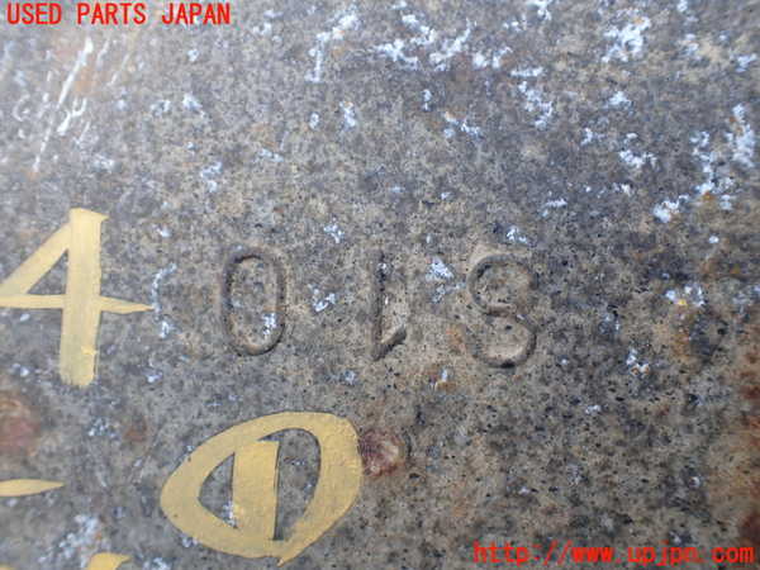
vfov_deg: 46.8
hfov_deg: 60.0
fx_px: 659
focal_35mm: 30
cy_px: 285
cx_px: 380
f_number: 2.3
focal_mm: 5.4
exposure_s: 1/125
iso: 100
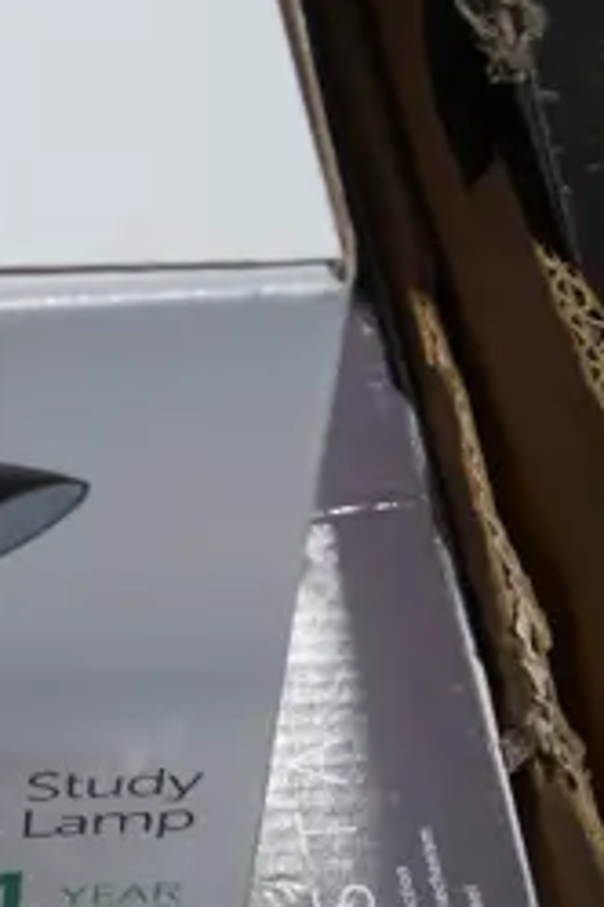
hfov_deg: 8.4
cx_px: -664
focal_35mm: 154
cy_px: -484
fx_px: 3875
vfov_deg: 12.6
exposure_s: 1/100
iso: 200
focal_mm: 18
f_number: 4
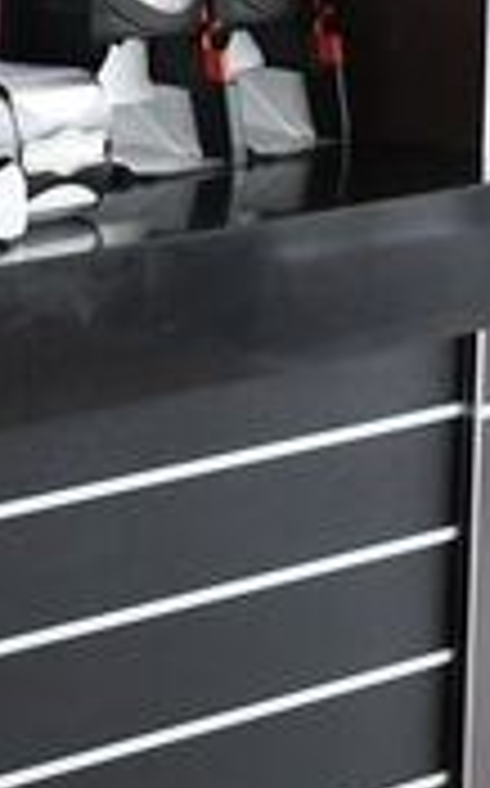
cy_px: -383
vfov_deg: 9.7
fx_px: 4498
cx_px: -1911
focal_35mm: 210
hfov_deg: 5.1
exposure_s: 1/50
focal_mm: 20
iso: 400
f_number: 3.2
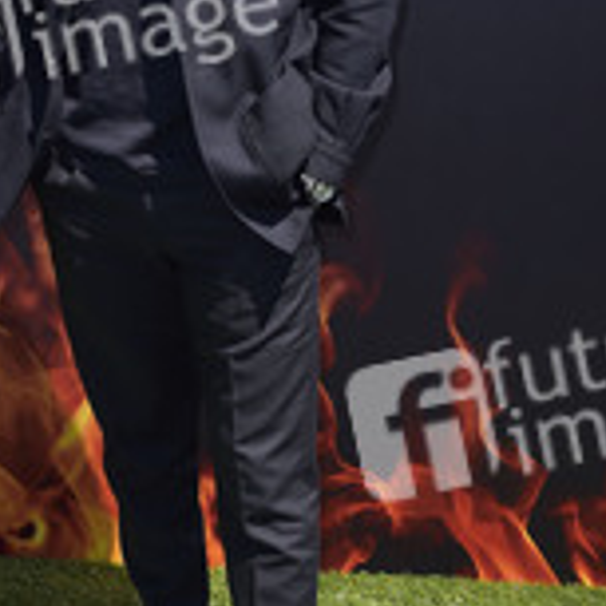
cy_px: 210
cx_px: 192
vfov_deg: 21.6
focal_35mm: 80
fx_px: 1584
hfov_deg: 21.6
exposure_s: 1/250
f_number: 7.1
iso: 250
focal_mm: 36
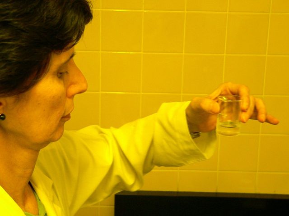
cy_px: 108
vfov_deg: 23.3
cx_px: 144
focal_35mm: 63
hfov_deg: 30.7
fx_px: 526
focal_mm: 10.5
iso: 200
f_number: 2.8
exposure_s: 1/8
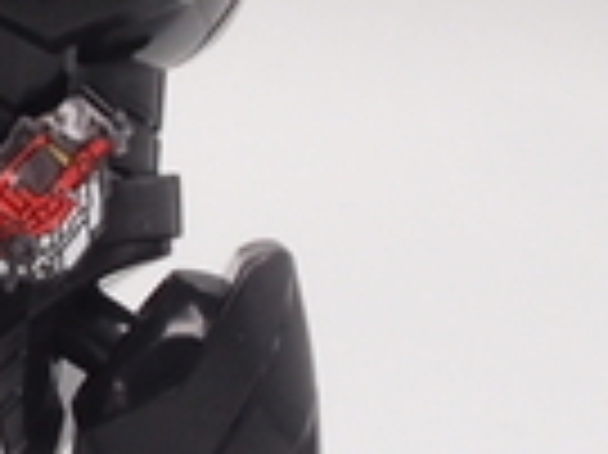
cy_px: -27
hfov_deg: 5.4
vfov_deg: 4.2
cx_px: -635
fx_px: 6247
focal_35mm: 356
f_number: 8
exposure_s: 1/3
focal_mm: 12.88
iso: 100
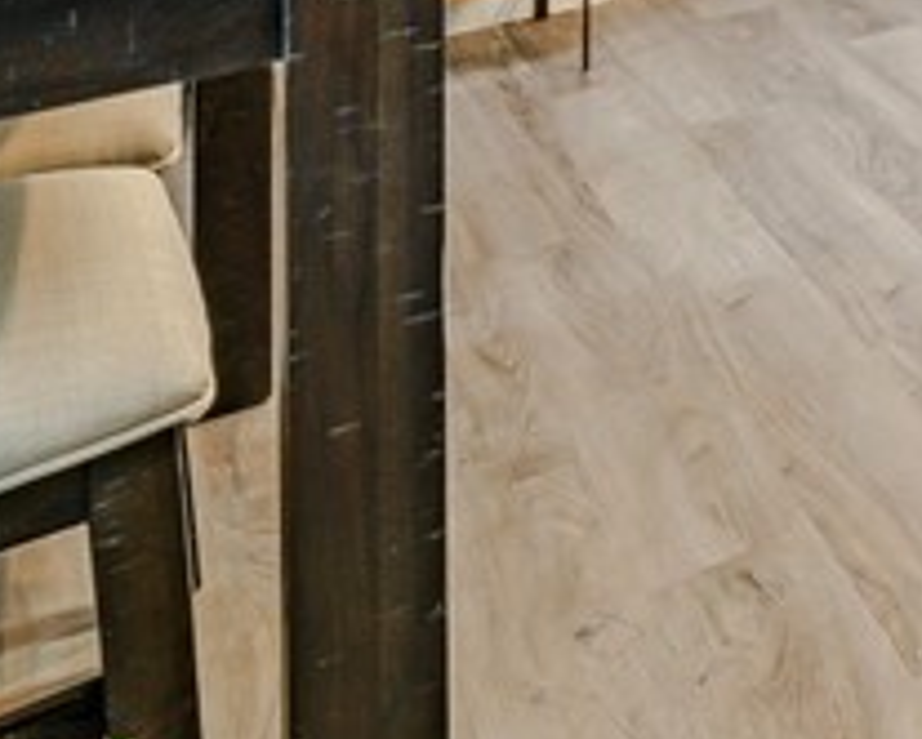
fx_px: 1611
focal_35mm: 59
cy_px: -630
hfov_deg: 19.4
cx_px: 1817
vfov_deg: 19.0
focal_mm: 12
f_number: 11
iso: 50
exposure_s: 1/10
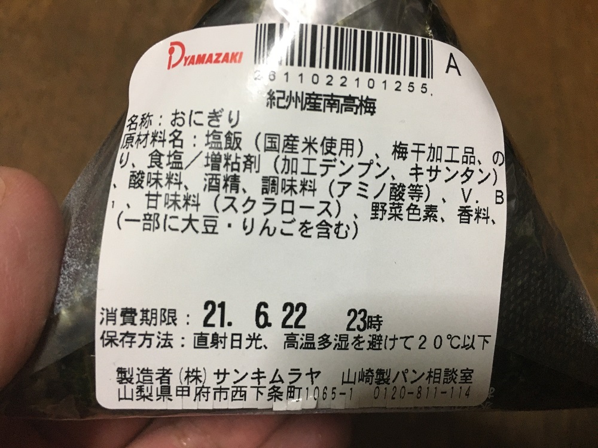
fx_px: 501
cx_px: 299
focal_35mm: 29
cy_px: 224
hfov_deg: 61.7
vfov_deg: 48.2
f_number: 2.2
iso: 250
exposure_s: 1/33
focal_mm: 4.15
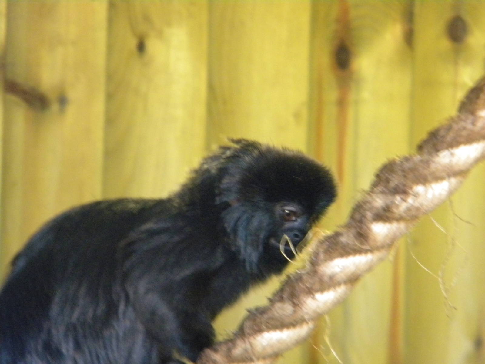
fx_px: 3895
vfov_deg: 5.3
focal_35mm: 278
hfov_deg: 7.1
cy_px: 182
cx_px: 242
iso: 800
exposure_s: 1/22.1
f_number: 5.4
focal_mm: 50.4
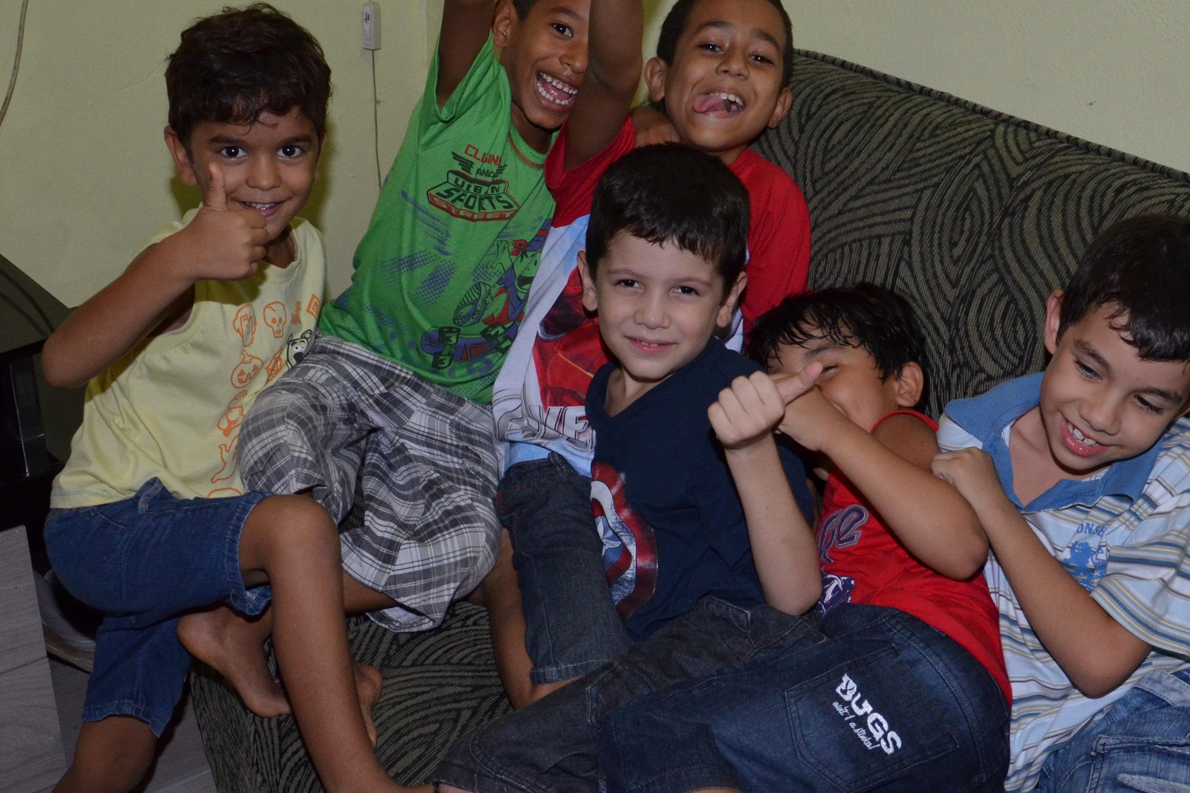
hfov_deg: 37.5
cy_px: 418
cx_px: 701
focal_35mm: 53
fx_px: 1747
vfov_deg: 25.6
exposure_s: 1/60
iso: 800
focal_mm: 21
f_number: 4
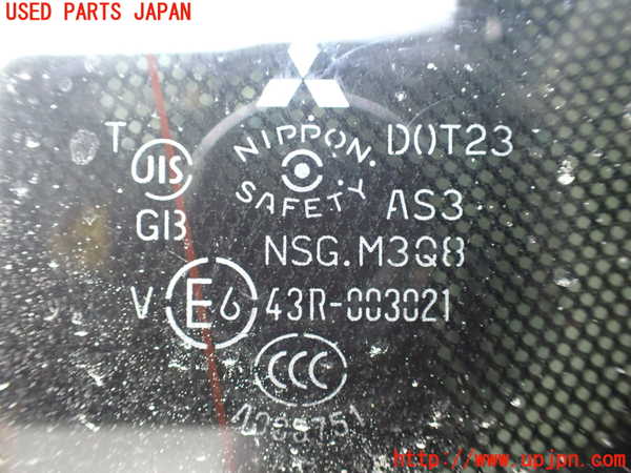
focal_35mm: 30
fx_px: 547
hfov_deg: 60.0
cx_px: 316
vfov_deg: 46.8
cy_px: 236
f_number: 2.3
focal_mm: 5.4
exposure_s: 1/125
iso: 800
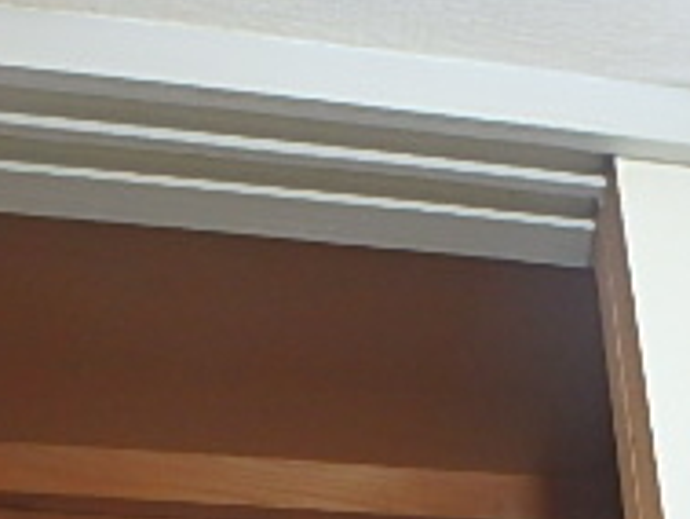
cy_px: 662
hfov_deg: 27.0
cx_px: 533
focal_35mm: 71
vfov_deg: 19.3
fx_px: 1416
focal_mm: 3.7
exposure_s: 1/30
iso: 250
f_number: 3.5
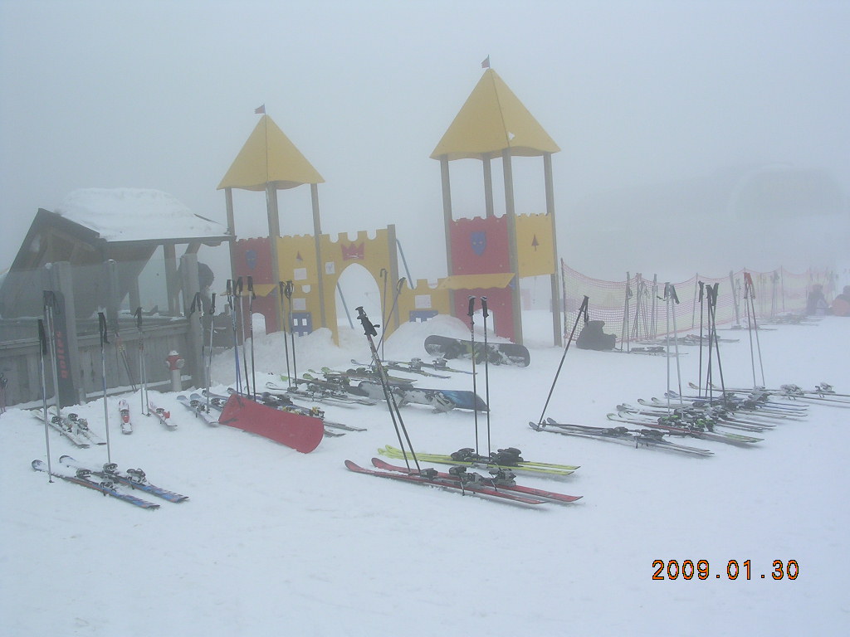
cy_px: 318
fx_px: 933
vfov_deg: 37.7
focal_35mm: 38
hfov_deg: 49.0
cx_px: 425
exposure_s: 1/344
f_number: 5.6
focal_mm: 5.8
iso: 100
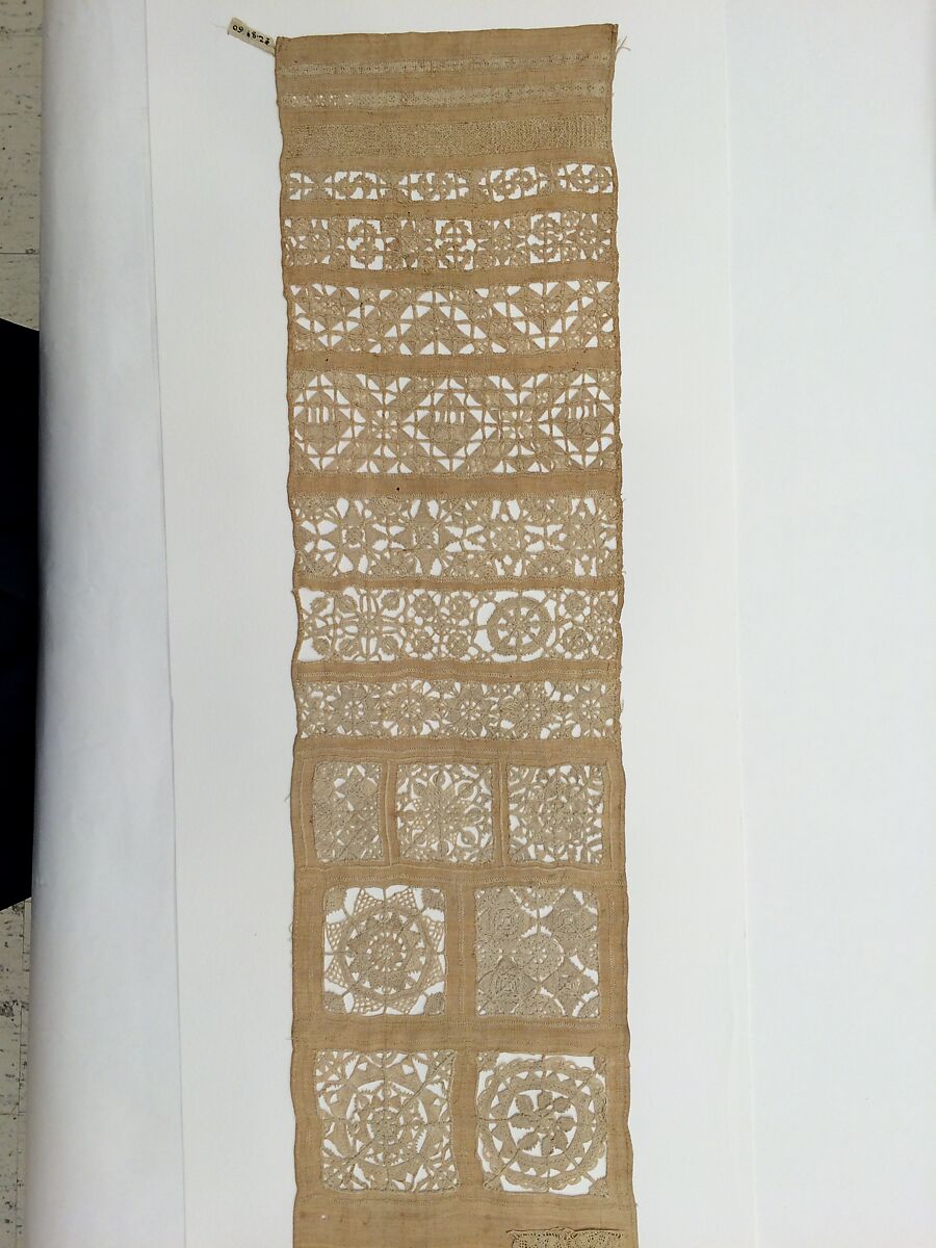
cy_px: 624
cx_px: 468
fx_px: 1046
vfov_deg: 61.7
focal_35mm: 29
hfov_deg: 48.2
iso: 40
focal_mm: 4.15
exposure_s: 1/120
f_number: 2.2
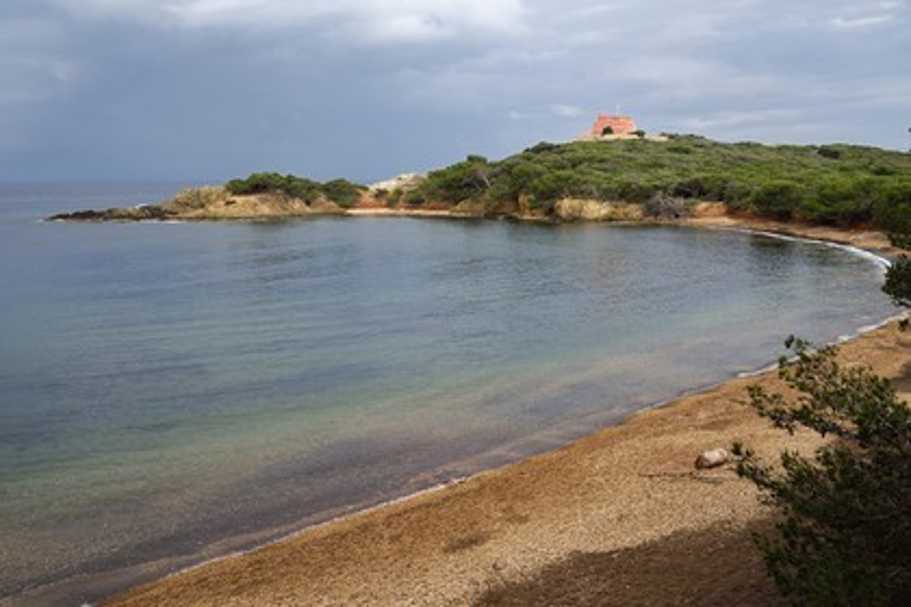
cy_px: 304
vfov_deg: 38.9
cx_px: 456
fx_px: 860
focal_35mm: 34
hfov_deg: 55.8
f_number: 7.1
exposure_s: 1/100
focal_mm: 34
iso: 200
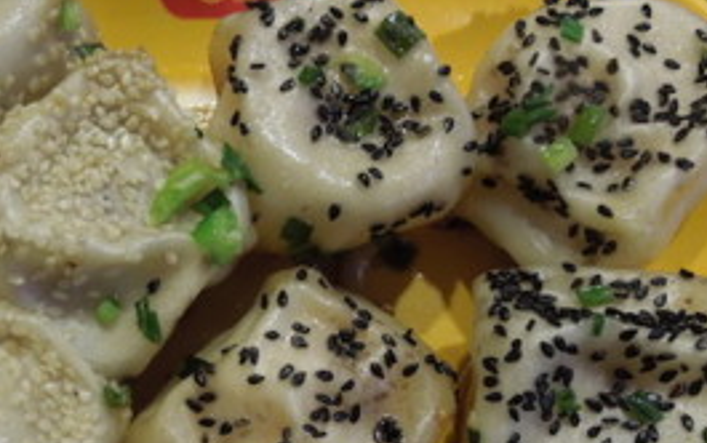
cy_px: 288
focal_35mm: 45
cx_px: 213
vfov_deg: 28.5
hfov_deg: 43.5
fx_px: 868
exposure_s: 1/20
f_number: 3.3
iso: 400
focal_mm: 4.5
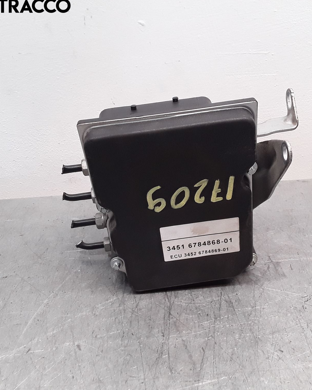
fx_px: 427
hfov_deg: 40.1
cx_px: 176
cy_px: 195
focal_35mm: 37
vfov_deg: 49.1
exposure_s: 1/100
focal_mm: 2.91
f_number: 1.9
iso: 100
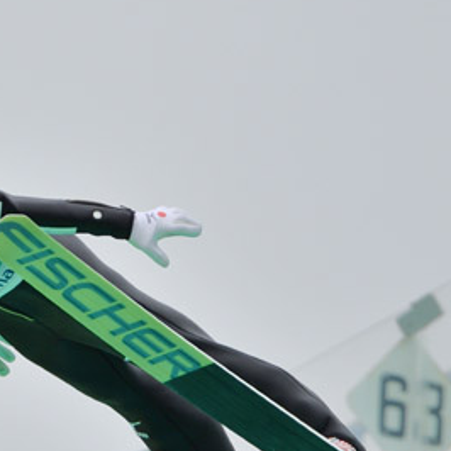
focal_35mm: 1725
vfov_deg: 1.0
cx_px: 58
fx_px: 25427
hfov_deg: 1.0
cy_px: 368
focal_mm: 500
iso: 100
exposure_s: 1/3200
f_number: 4
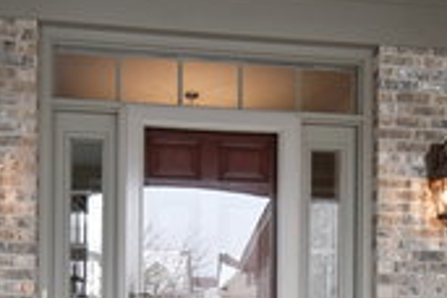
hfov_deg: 46.4
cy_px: 298
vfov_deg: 29.7
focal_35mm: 42
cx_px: 209
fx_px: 521
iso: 400
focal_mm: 10
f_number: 5
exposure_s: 1/100
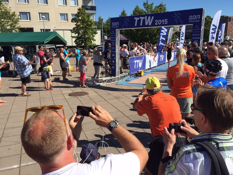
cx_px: 116
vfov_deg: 48.2
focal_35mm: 29
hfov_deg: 61.7
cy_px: 88
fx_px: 195
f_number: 2.2
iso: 32
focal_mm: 4.15
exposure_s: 1/1883
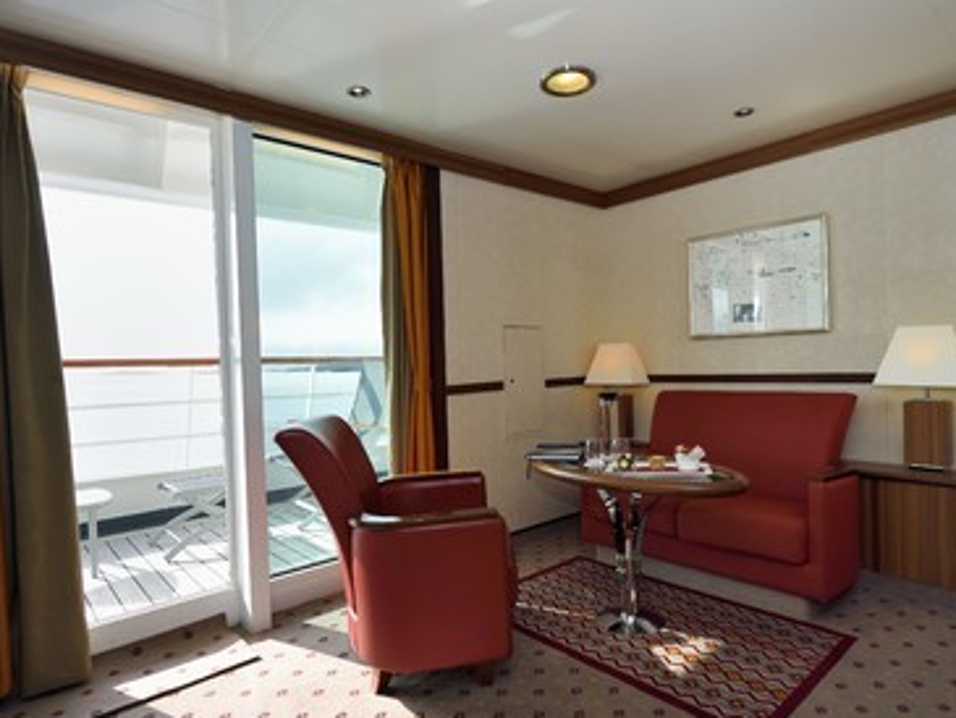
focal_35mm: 21
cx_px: 529
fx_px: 580
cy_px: 364
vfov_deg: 63.5
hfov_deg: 78.7
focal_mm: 19
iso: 200
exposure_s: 1/160
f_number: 9
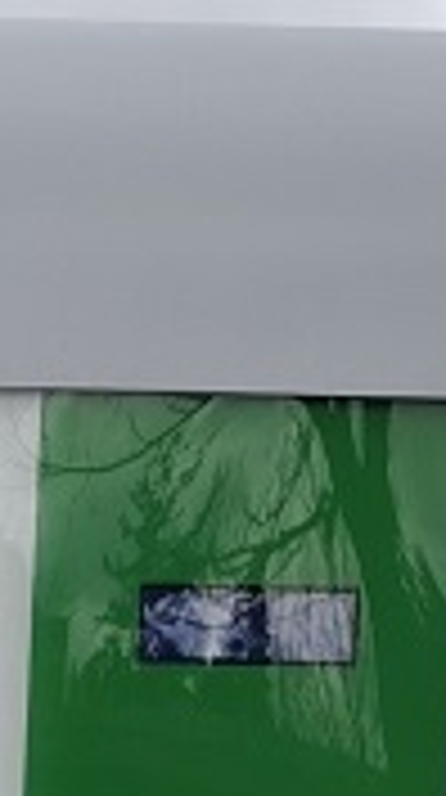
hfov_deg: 5.3
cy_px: 2062
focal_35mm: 222
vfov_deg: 8.6
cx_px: -455
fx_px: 4688
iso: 50
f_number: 1.8
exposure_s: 1/1071
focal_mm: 5.58
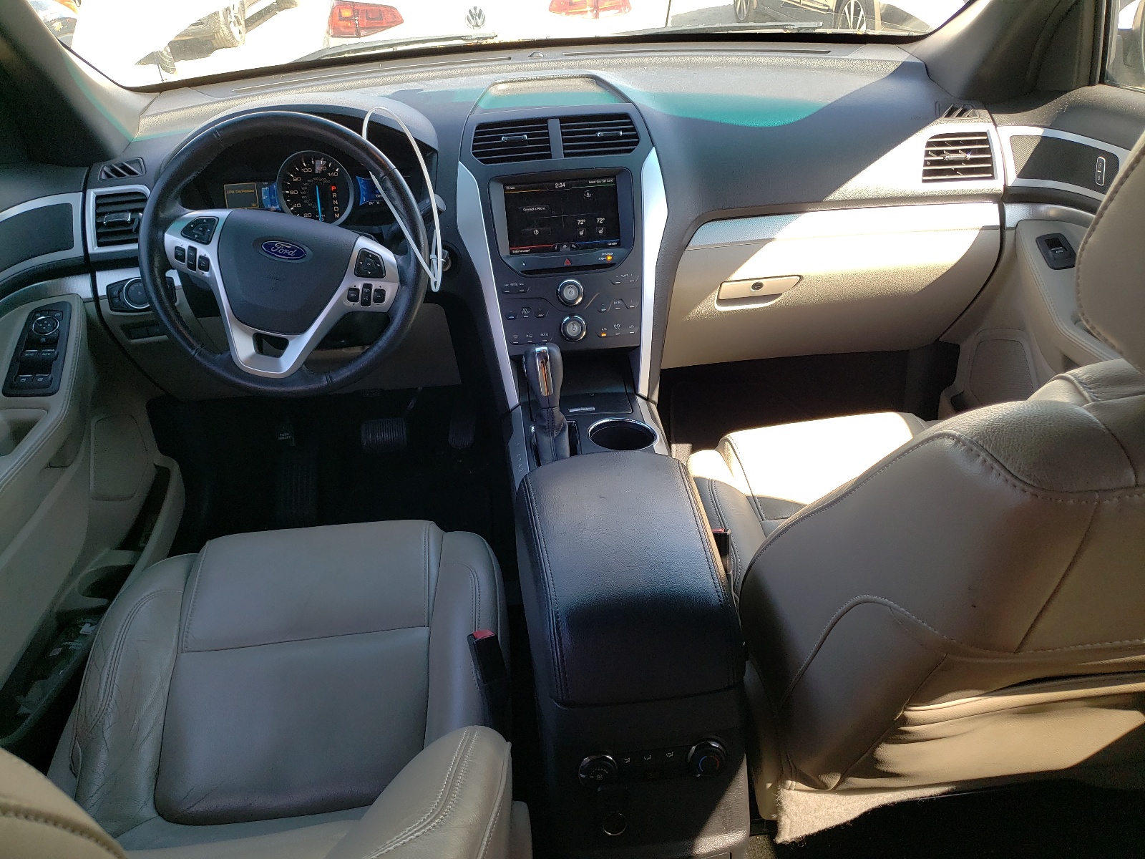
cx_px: 572
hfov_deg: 67.3
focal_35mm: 26
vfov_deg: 53.1
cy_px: 430
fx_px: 860
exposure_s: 1/250
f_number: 1.5
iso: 50
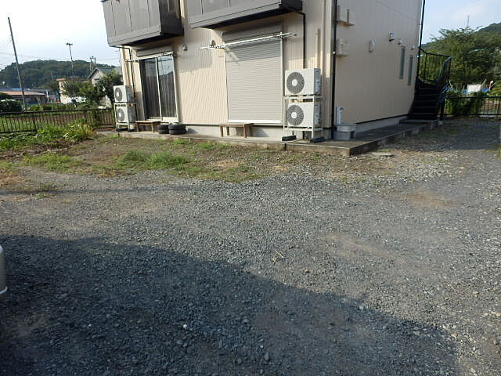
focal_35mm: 24
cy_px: 188
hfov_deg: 71.6
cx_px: 250
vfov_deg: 56.8
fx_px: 347
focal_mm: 4.2
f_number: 3
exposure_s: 1/640
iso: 80
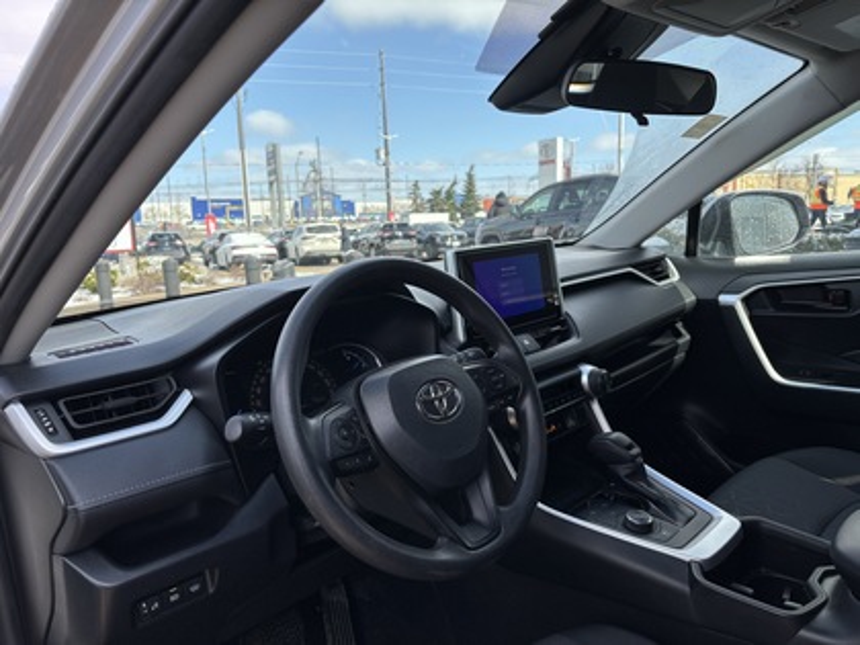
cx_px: 430
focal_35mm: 26
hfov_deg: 67.3
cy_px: 322
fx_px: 646
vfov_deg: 53.1
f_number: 1.6
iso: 50
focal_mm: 5.96
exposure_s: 1/951
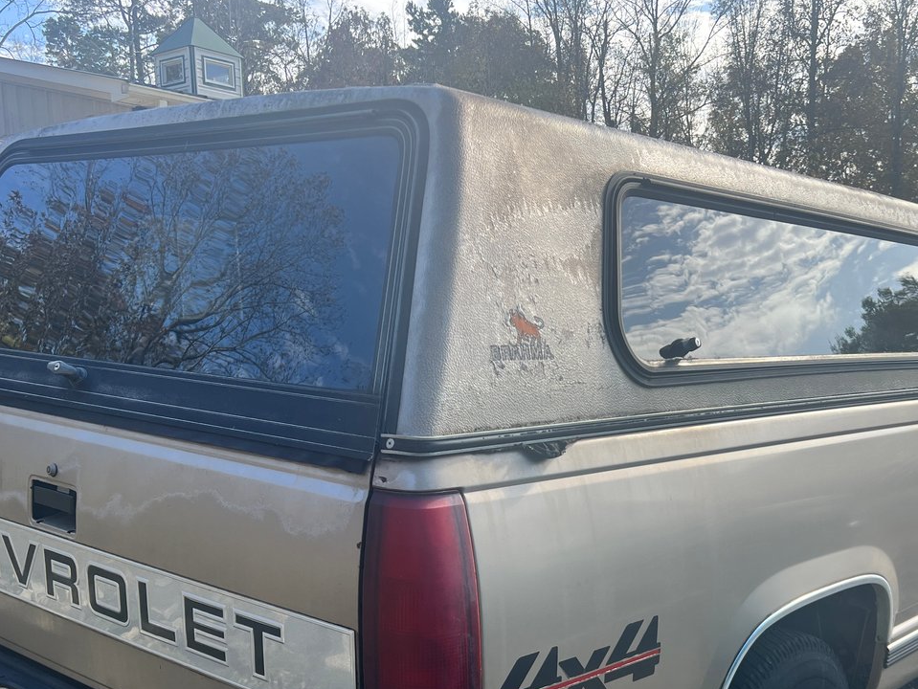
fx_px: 1088
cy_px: 523
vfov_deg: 34.4
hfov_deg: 45.6
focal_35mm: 41
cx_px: 524
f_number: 1.5
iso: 50
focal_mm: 5.7
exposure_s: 1/1183
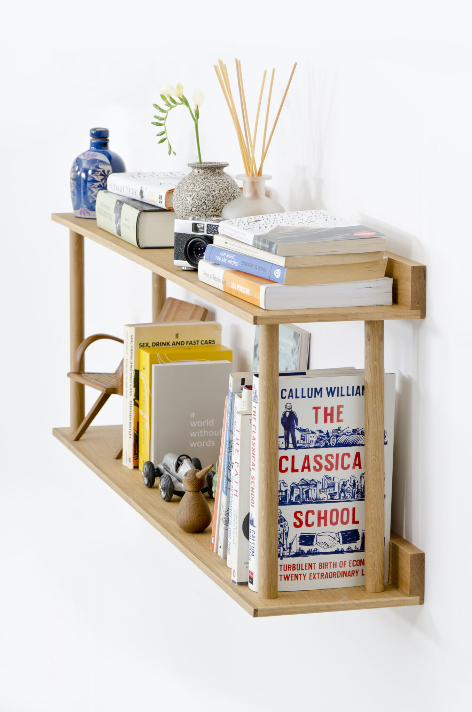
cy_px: 356
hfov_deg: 11.4
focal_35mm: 120
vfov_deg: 17.1
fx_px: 2371
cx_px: 236
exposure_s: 1/125
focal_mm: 80
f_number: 10
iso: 160
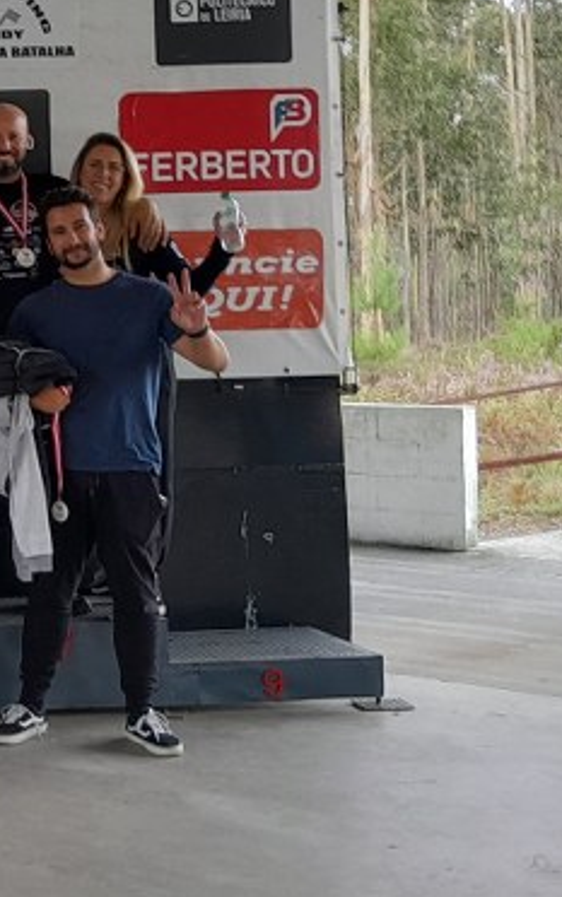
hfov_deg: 14.0
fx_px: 1933
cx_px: -554
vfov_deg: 26.1
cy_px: 347
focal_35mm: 79
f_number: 1.8
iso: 50
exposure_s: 1/60
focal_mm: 3.98
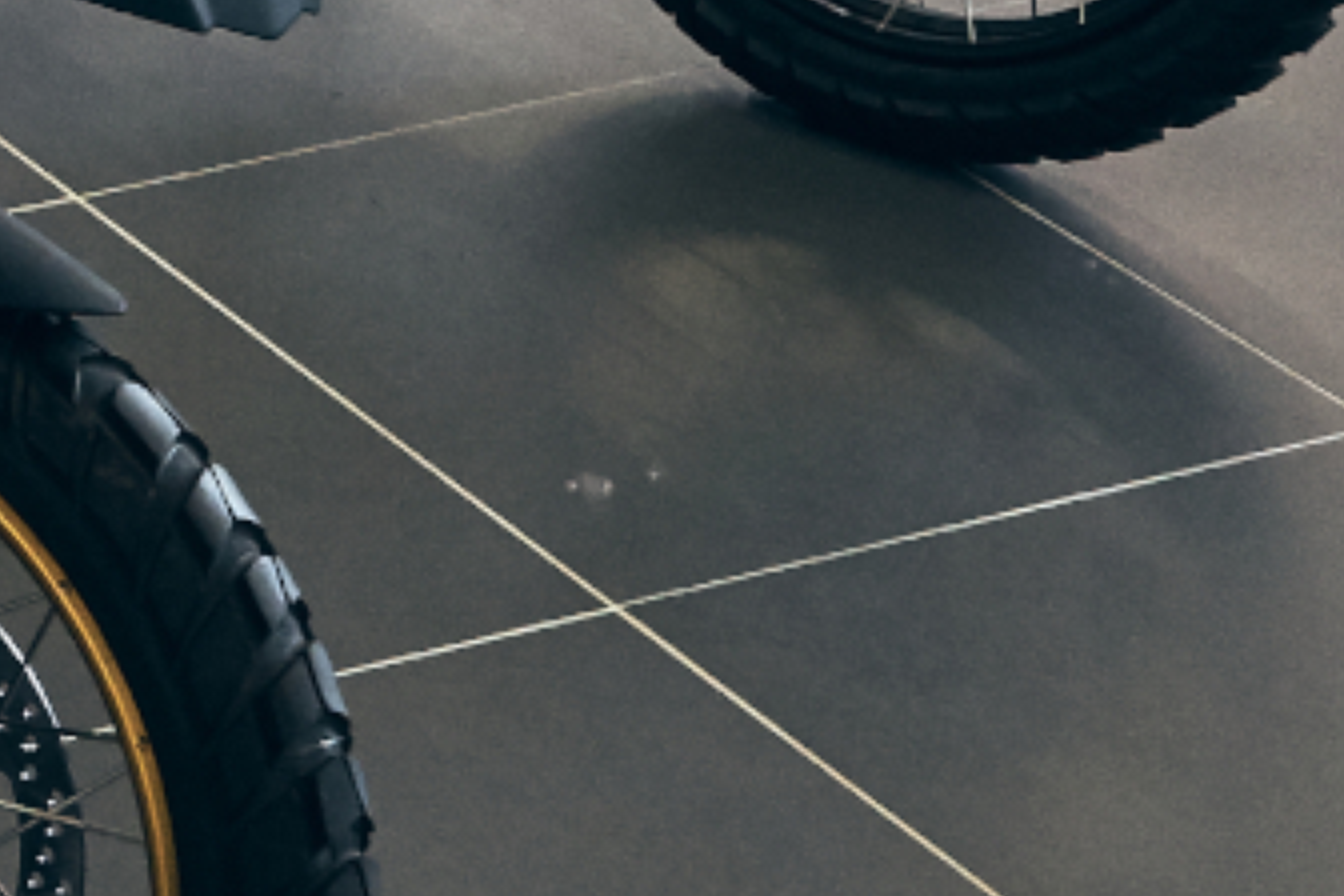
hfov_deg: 11.3
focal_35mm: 160
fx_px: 5973
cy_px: -864
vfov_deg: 8.2
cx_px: -1552
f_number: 7.1
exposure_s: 1/200
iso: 1250
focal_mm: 28
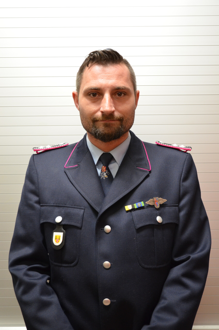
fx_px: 357
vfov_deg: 49.6
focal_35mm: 39
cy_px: 165
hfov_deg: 34.1
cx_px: 110
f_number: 4.2
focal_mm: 26
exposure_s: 1/25
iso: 1600
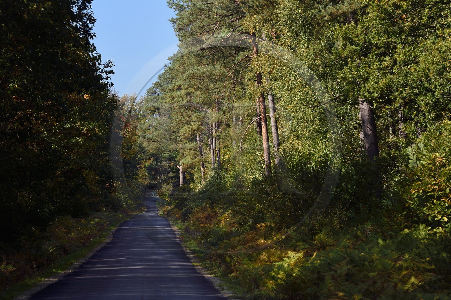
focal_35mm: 200
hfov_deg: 10.3
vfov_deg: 6.9
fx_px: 2503
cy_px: 150
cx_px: 226
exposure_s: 1/200
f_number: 9
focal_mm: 200
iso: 200
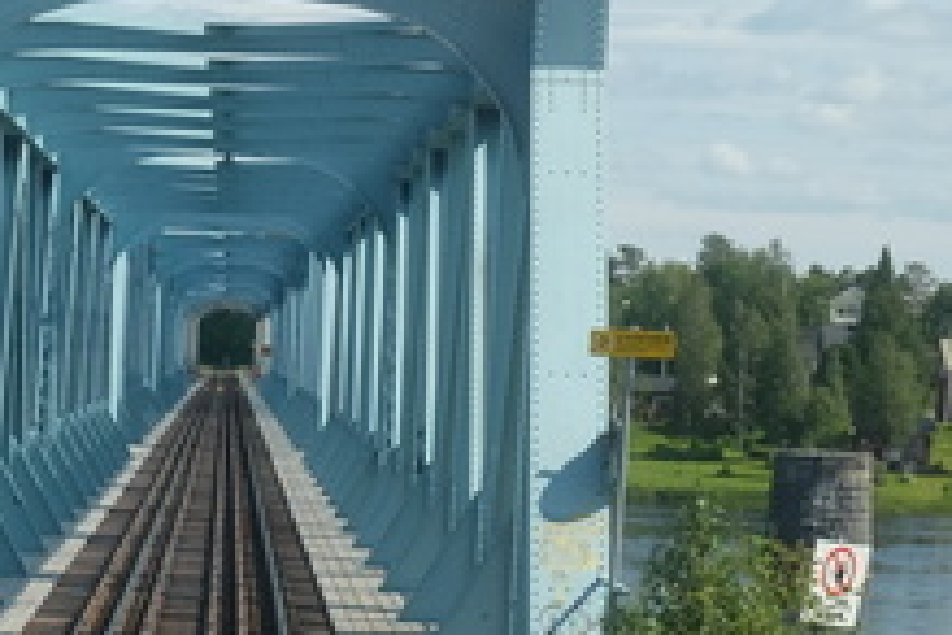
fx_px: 4495
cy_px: 848
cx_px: -235
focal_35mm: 170
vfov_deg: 8.0
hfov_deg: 11.8
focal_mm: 31.5
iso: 200
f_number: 6.4
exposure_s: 1/400
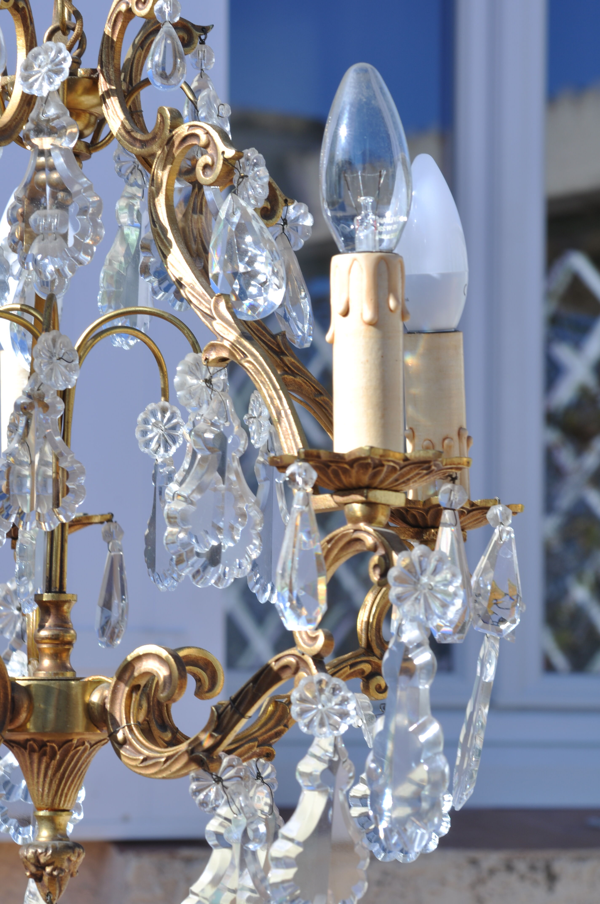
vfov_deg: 18.9
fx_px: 2707
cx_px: 300
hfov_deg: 12.6
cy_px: 452
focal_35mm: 108
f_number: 14
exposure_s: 1/80
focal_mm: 72
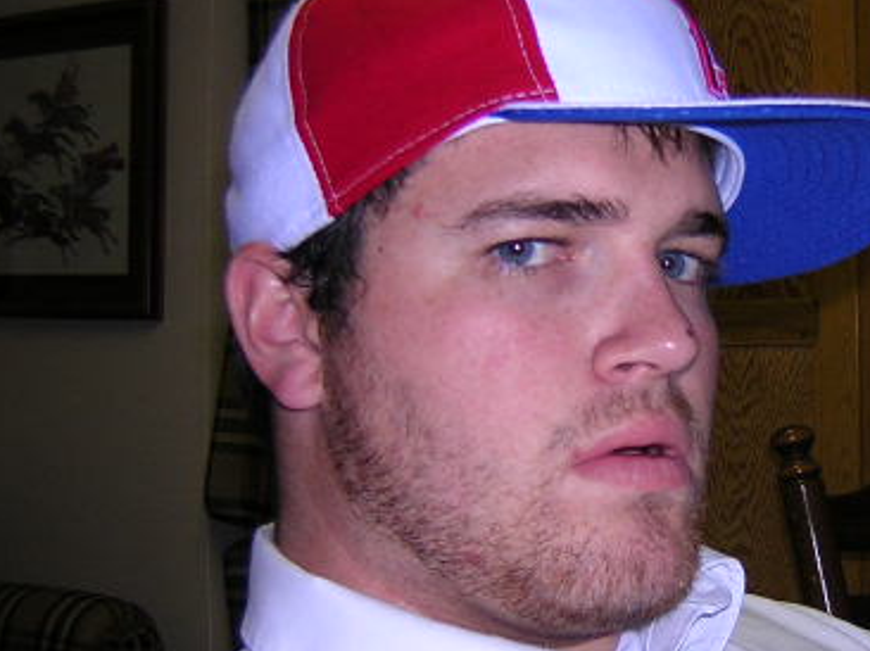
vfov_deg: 23.3
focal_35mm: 63
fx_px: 1582
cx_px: 708
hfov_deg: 29.9
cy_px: 314
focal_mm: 4.7
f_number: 2.6
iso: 100
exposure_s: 1/60.1
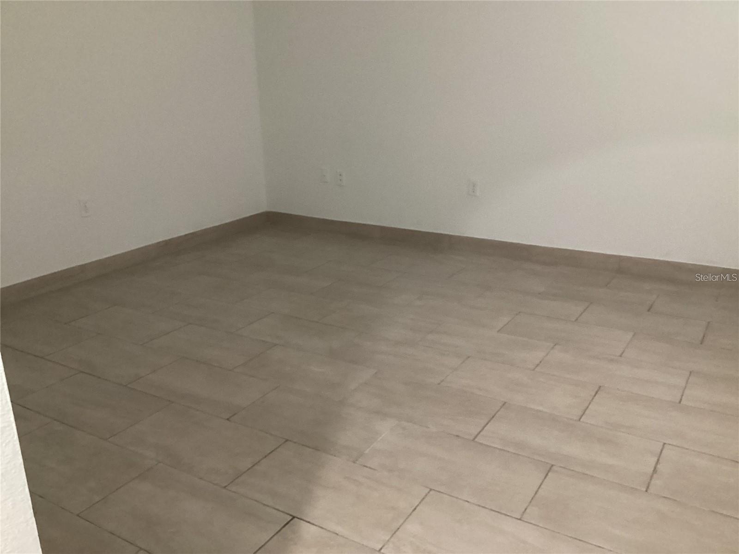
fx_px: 662
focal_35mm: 31
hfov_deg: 58.4
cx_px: 370
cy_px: 277
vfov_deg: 45.4
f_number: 2.4
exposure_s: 1/30
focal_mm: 3.3
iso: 400
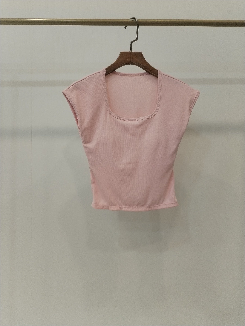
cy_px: 163
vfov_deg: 61.7
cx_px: 122
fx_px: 274
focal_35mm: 29
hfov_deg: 48.2
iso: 183
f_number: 1.8
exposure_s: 1/60
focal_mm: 4.75
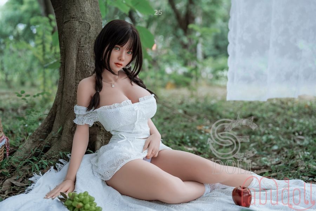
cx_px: 158
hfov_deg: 39.6
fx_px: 439
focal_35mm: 50
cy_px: 106
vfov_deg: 27.0
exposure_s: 1/160
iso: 100
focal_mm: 50
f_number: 2
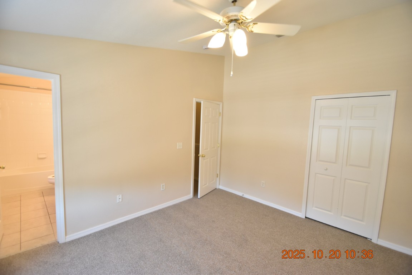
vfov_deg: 77.3
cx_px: 206
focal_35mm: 15
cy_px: 138
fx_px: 172
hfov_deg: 100.4
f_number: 3.5
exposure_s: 1/125
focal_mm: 10
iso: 800
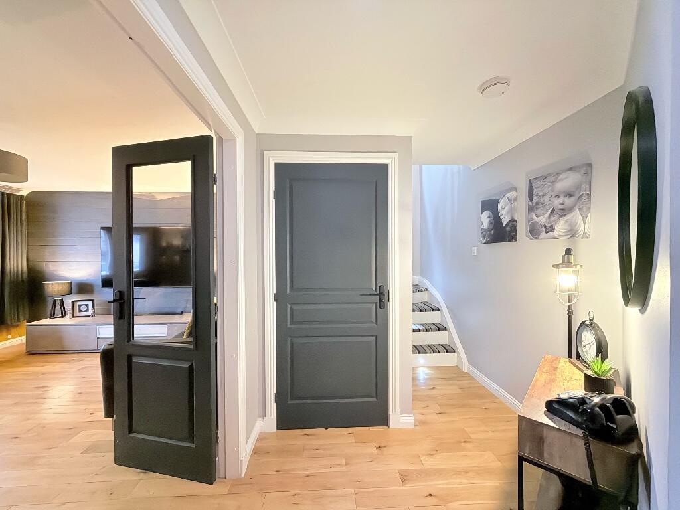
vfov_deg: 85.7
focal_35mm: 14
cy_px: 255
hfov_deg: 102.1
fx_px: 275
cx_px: 340
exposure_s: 1/50
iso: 1000
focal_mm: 2.22
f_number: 2.2
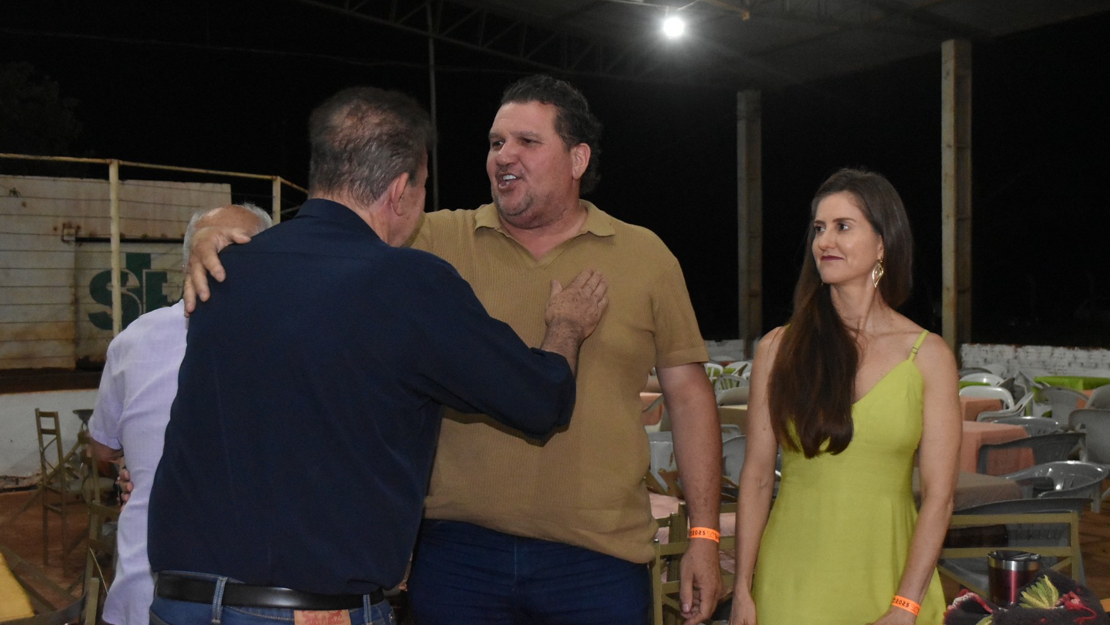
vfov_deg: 26.5
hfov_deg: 45.5
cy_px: 291
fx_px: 1325
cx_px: 546
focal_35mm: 45
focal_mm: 28
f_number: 5
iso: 5000
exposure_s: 1/80
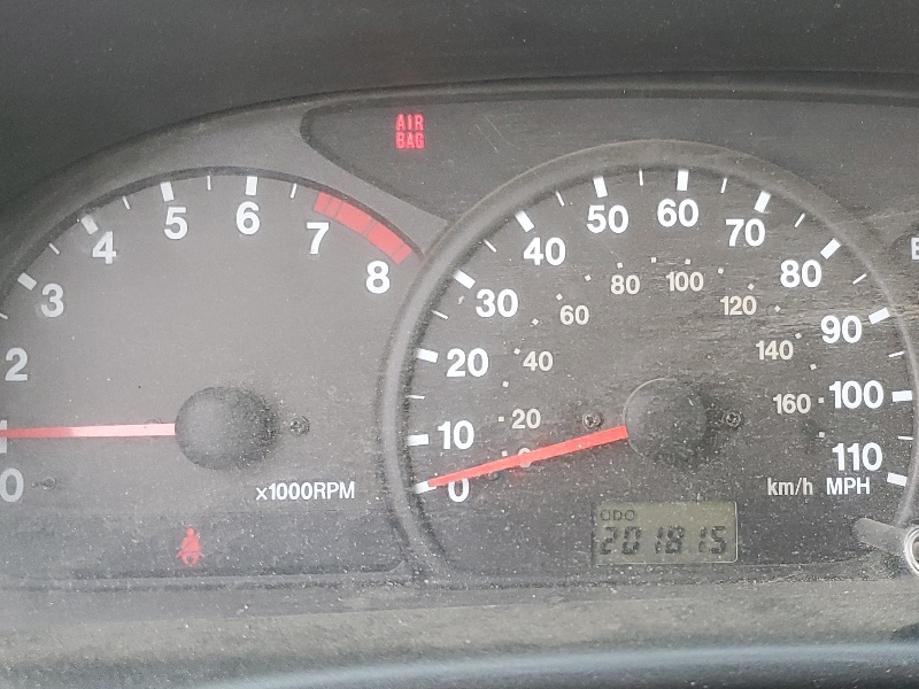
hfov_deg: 36.4
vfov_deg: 28.0
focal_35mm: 52
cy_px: 338
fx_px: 1381
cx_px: 626
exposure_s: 1/60.2
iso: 111
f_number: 1.5
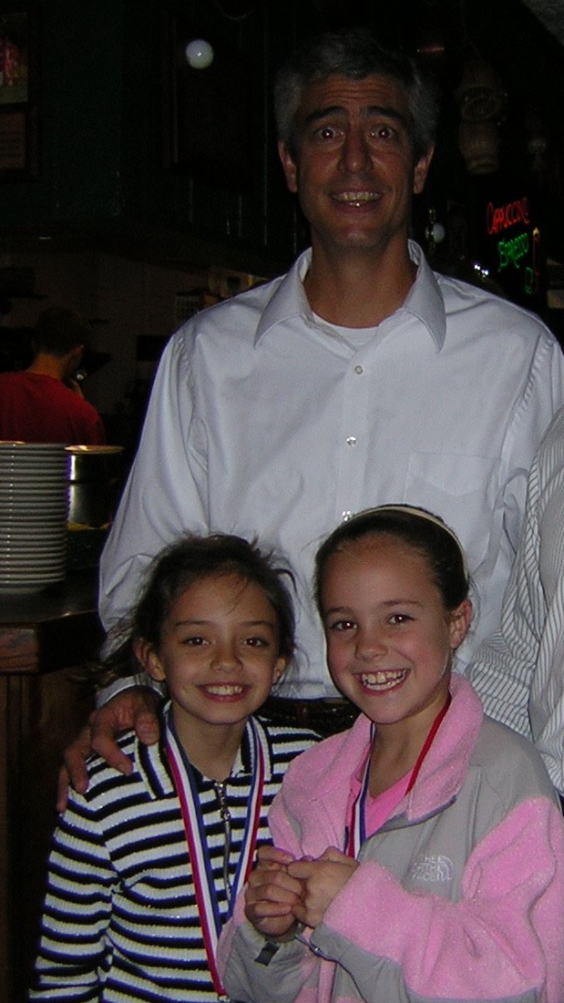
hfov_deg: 20.5
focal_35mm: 57
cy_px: 531
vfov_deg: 36.6
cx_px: 549
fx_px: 1516
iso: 50
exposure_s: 1/60.1
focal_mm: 4.7
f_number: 2.6
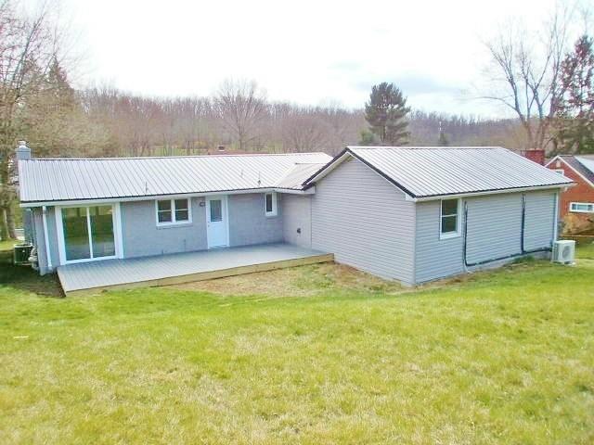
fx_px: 446
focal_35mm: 26
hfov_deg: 67.3
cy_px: 222
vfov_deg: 53.1
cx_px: 297
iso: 100
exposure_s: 1/1000
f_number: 2.6
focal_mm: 4.65
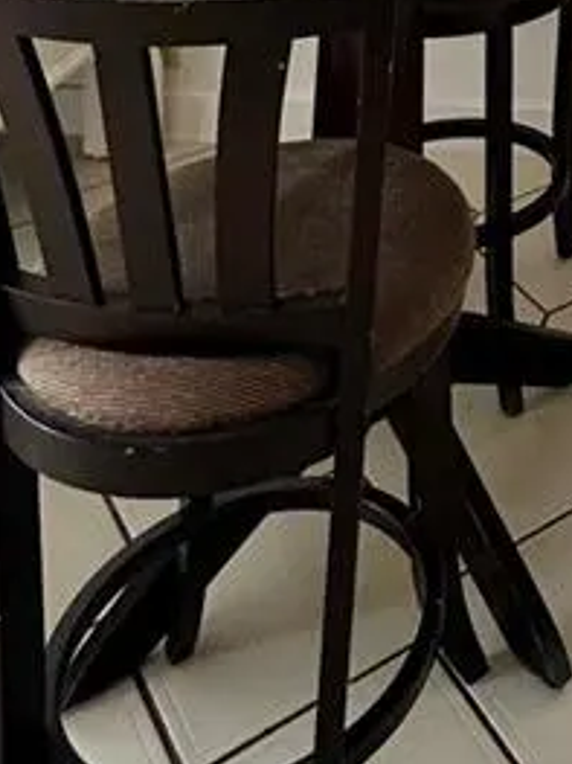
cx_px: 804
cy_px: -555
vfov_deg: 21.6
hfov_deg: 20.3
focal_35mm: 64
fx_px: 1411
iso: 100
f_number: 2.2
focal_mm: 2.22
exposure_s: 1/120
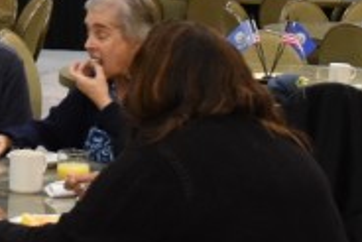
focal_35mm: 169
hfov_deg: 11.7
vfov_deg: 8.0
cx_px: -142
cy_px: -59
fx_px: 1701
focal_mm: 18
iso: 2000
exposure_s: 1/60
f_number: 3.5
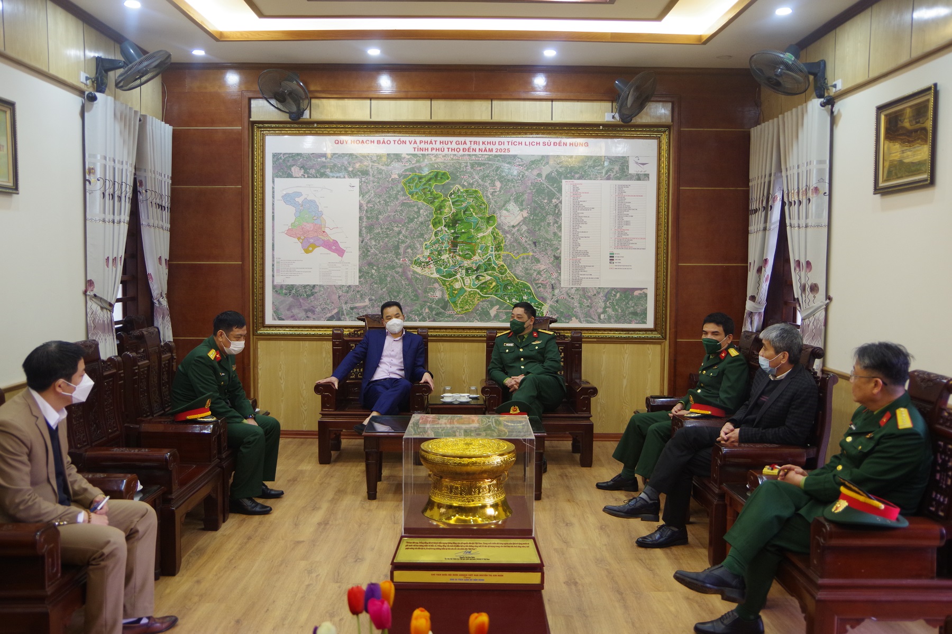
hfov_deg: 60.3
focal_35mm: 31
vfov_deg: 42.3
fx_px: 820
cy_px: 317
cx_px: 476
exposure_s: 1/15
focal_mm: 21
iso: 800
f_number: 4
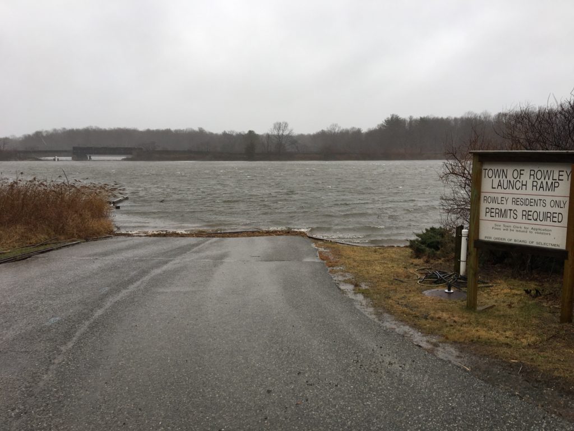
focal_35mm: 29
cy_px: 216
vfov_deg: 48.2
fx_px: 481
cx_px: 287
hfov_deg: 61.7
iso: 25
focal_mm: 4.15
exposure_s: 1/231
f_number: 2.2
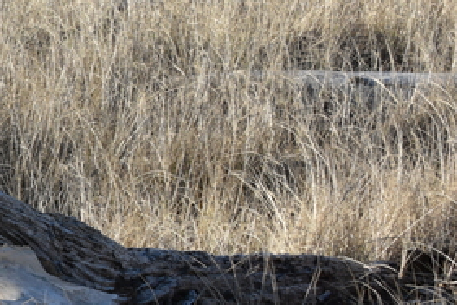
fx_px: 2427
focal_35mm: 191
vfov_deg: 7.2
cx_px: -316
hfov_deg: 10.2
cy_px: 195
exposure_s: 1/200
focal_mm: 42
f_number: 7.1
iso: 100
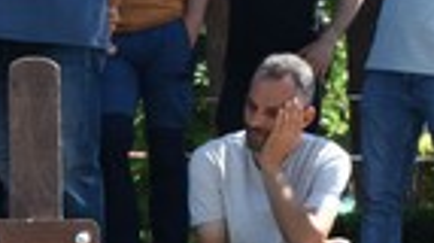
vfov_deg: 7.1
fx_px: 1948
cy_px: 290
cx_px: 106
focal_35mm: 169
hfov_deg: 12.7
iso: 560
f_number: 8
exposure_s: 1/500
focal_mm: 23
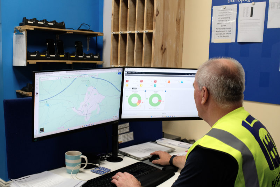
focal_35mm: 38
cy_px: 94
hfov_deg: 50.7
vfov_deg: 35.1
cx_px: 140
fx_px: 296
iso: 1000
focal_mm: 25
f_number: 4
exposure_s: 1/60
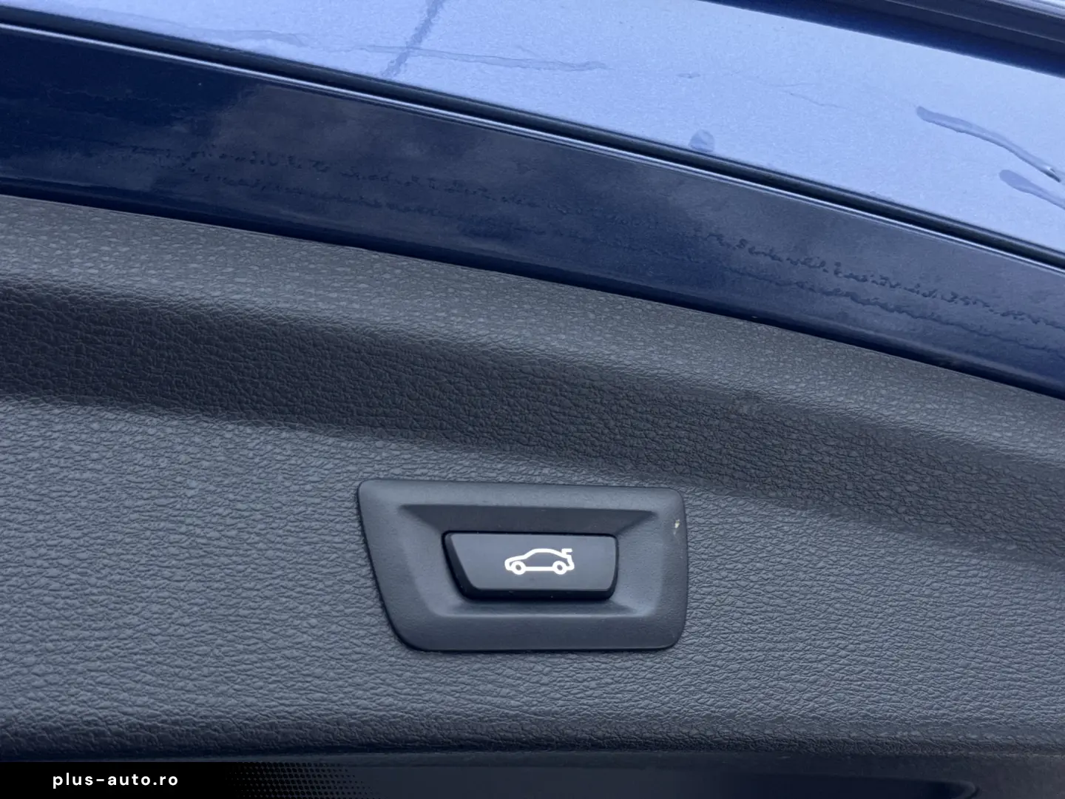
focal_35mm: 48
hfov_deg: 39.7
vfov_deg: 30.3
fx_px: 1477
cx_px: 532
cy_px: 400
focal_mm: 6.76
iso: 160
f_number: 1.78
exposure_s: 1/60
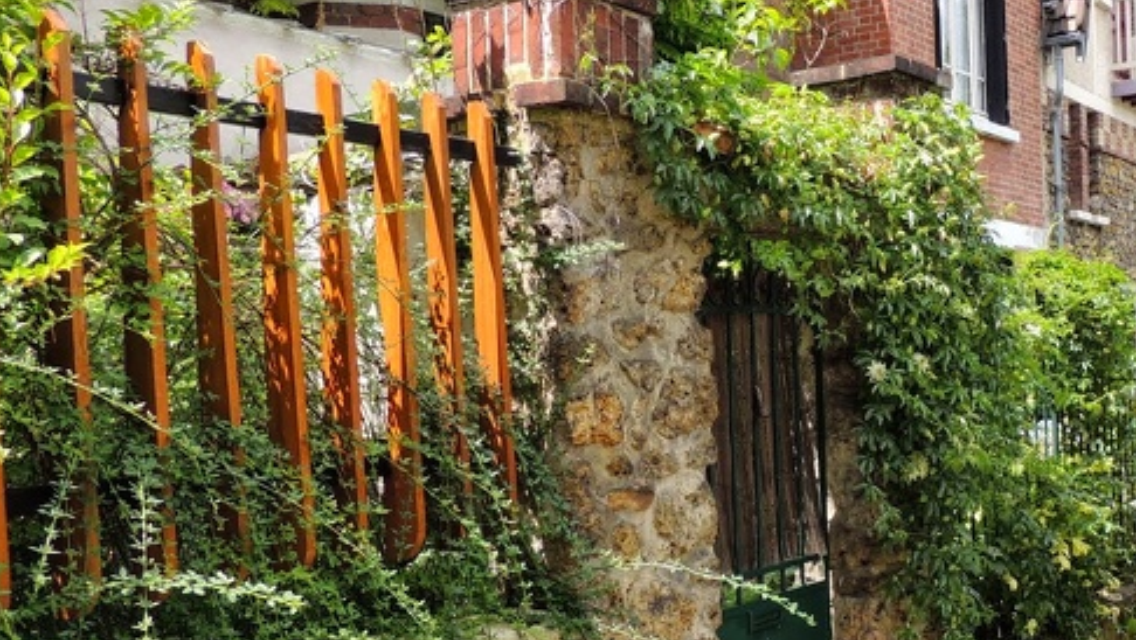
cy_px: 381
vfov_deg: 27.7
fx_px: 1296
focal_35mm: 43
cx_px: 877
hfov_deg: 45.4
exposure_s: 1/400
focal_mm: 4.3
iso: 100
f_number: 3
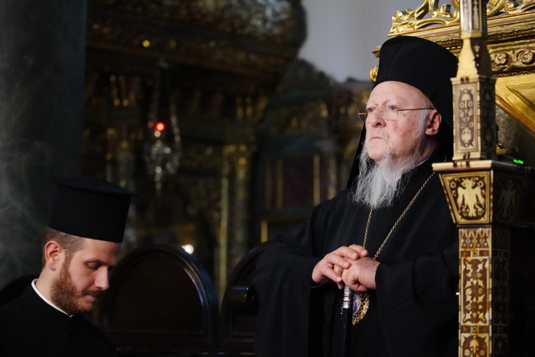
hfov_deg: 20.2
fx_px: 1501
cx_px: 268
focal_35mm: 101
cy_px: 178
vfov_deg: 13.6
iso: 16000
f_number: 4
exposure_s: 1/100
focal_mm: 101
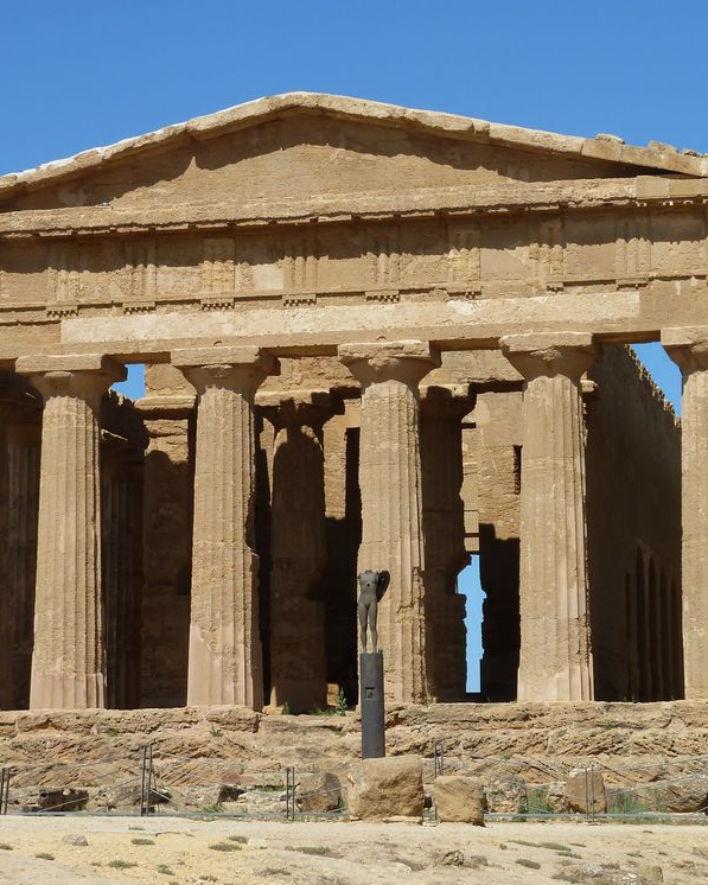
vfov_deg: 18.8
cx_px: 401
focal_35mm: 102
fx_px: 2671
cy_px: 442
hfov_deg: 15.1
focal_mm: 12.8
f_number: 5
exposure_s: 1/500
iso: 80
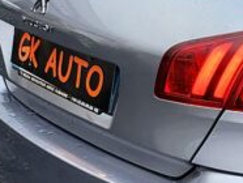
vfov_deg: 14.4
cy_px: 90
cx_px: 422
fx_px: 724
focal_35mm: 103
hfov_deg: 16.4
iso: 160
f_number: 1.8
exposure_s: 1/180
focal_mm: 5
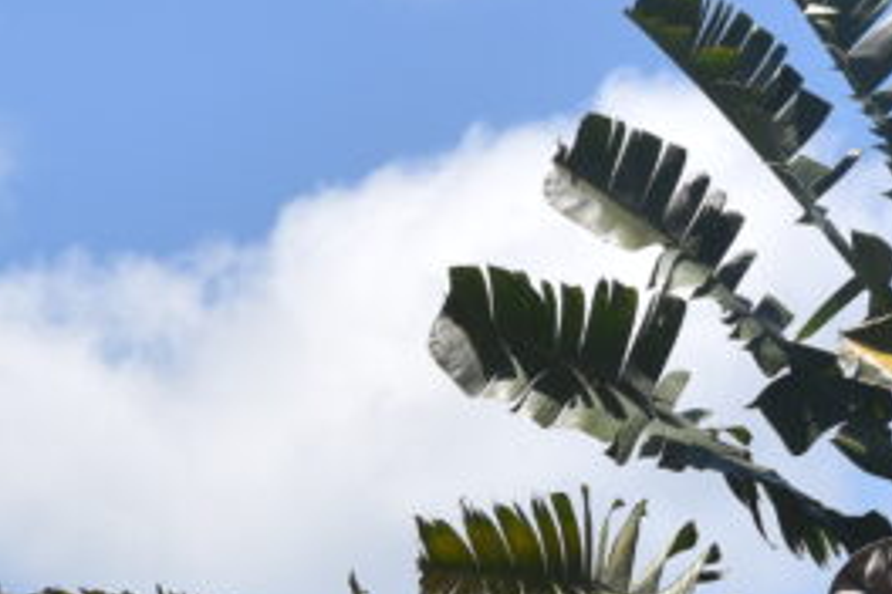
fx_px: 6912
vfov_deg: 4.9
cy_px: 1004
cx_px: -436
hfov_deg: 7.3
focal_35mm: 279
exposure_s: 1/400
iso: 200
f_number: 10
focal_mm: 48
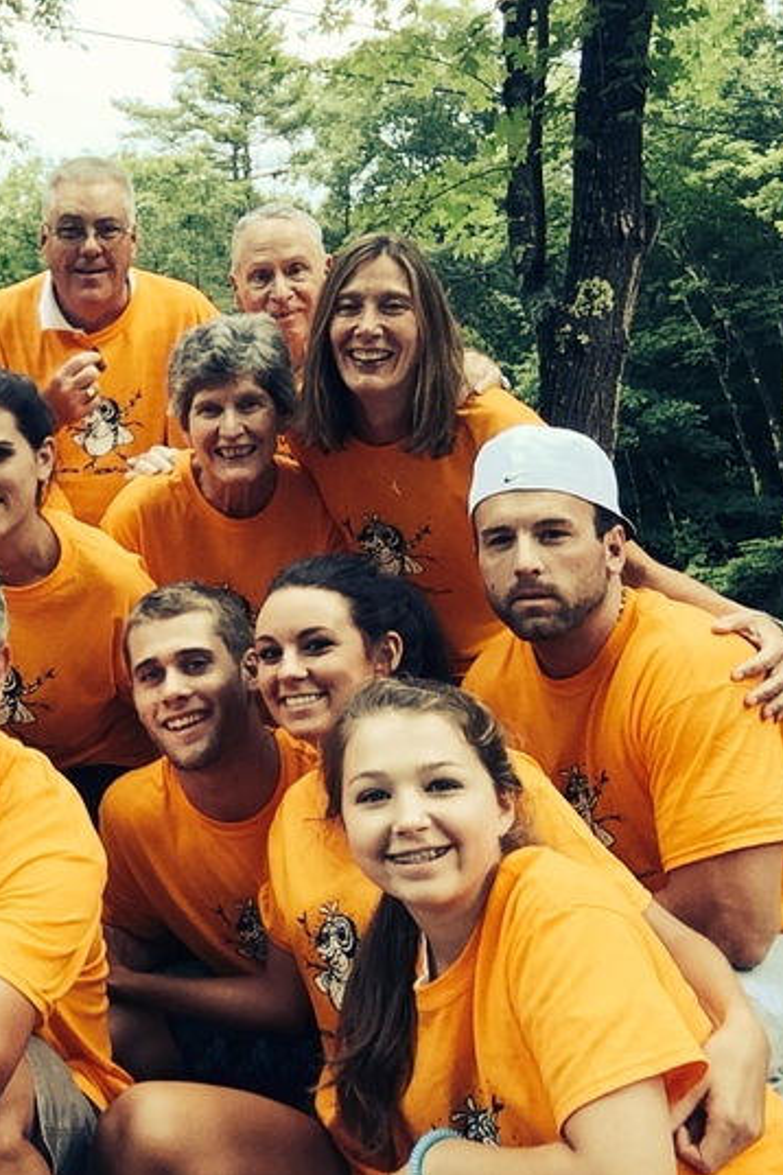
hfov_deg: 27.8
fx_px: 1501
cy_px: 589
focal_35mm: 46
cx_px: 28
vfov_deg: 42.7
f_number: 2.4
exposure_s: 1/120
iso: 64
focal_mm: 2.15
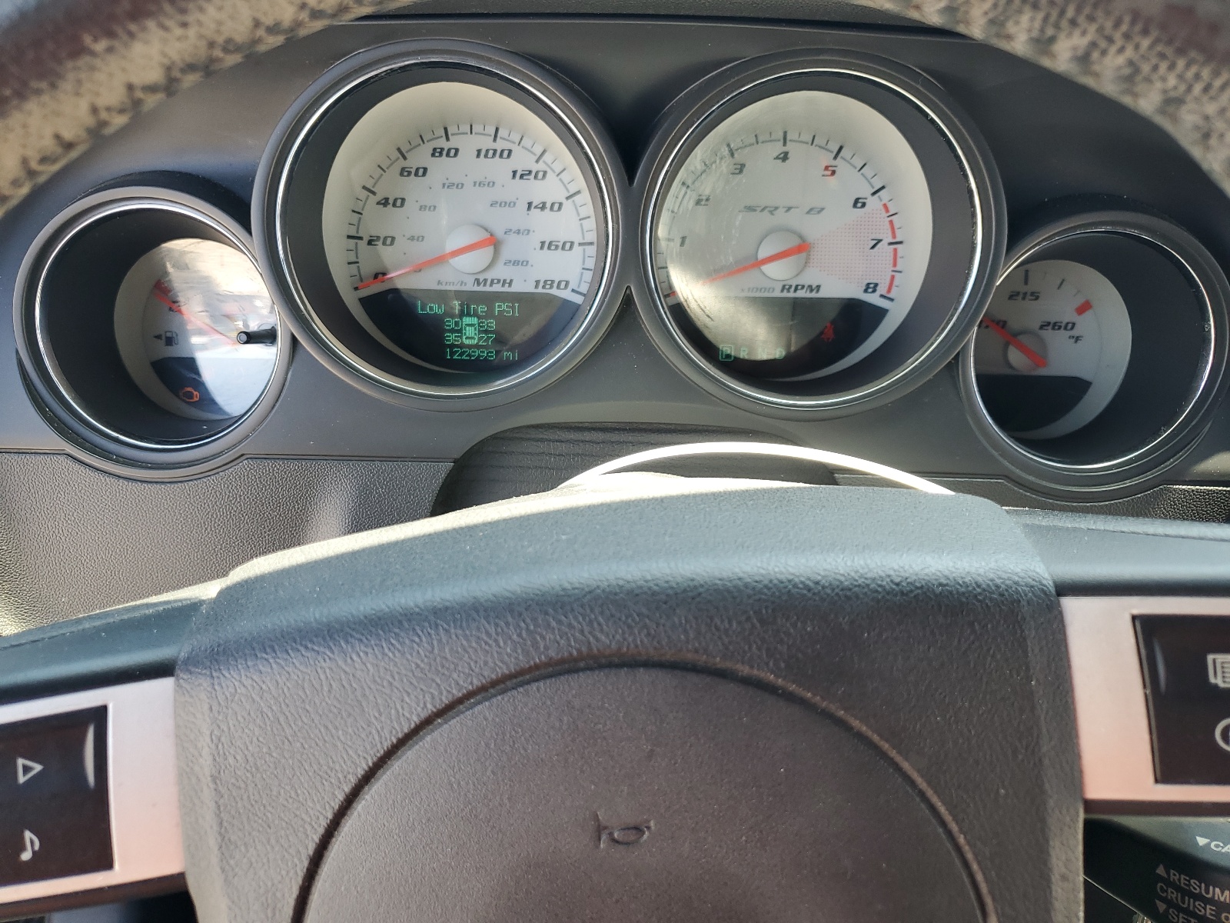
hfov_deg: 67.3
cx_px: 615
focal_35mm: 26
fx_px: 924
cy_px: 462
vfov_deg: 53.1
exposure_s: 1/120
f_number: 1.5
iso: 55
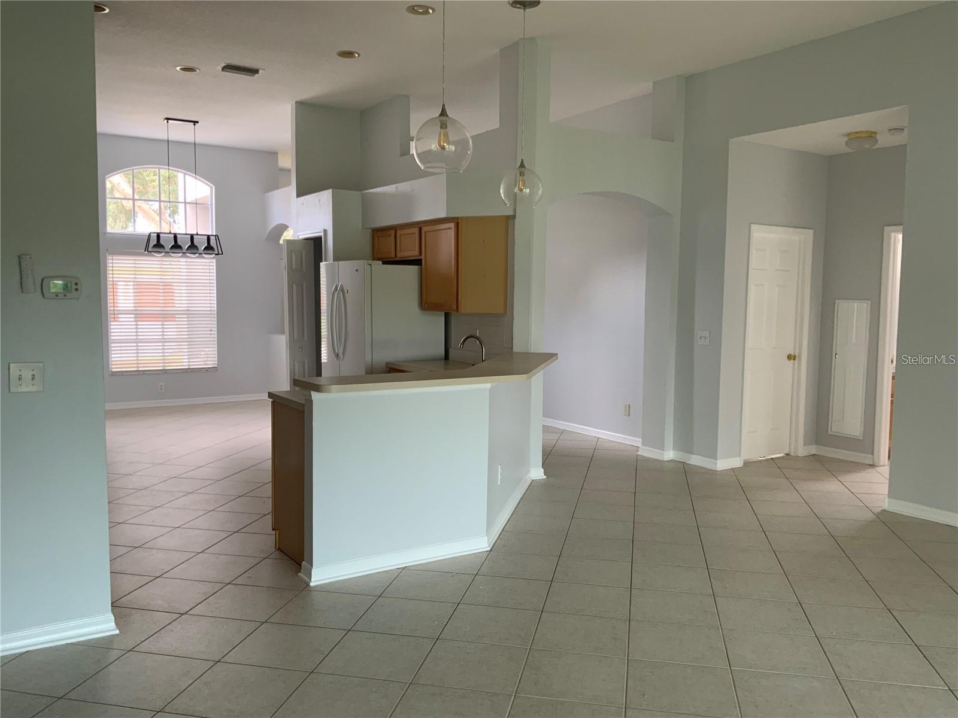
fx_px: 803
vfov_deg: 48.2
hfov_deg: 61.7
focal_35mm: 29
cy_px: 359
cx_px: 479
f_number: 1.8
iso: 64
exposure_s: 1/60
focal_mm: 3
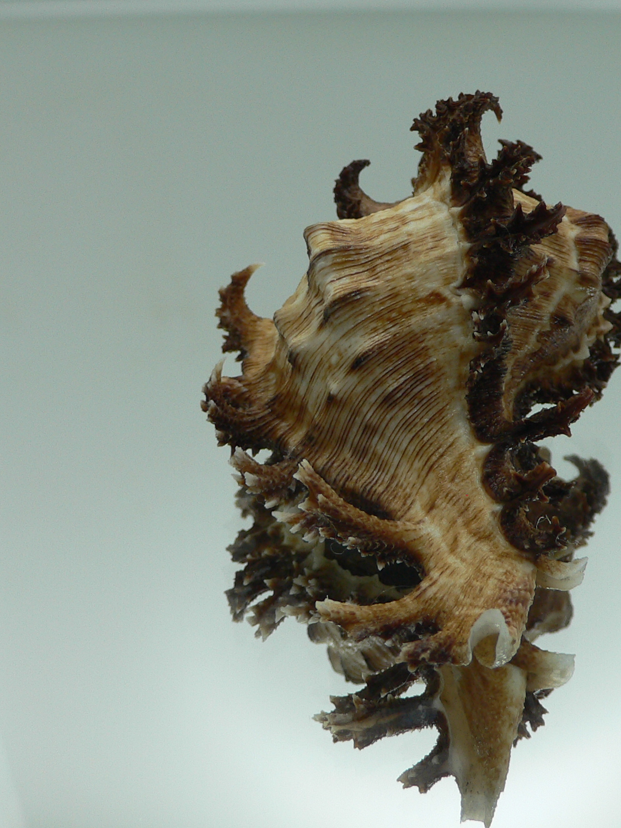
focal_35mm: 47
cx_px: 405
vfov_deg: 40.4
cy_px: 413
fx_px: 1124
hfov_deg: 30.7
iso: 80
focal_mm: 4.6
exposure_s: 1/80
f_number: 2.8
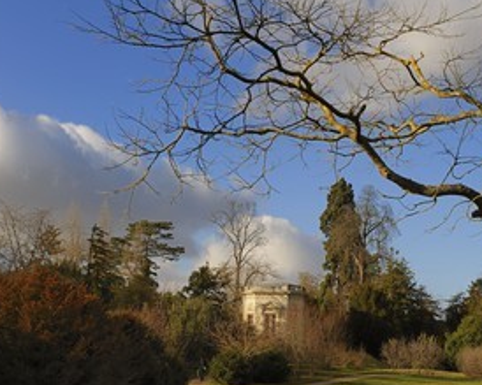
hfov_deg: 27.3
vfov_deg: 22.1
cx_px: 343
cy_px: 241
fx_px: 984
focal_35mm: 69
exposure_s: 1/160
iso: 200
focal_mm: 48
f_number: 13
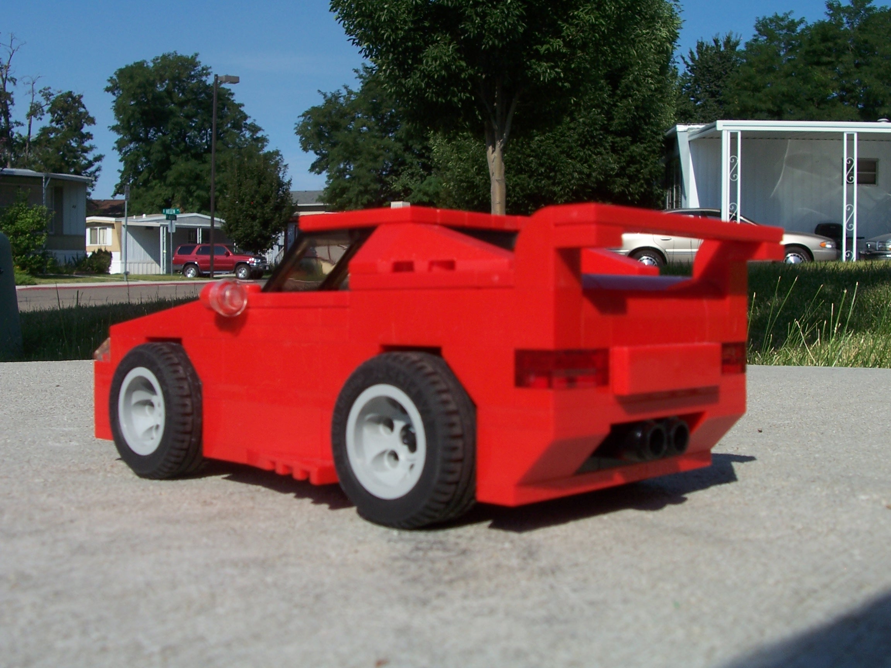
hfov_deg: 44.8
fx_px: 1081
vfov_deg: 34.3
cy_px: 334
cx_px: 446
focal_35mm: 42
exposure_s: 1/500
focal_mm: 7.2
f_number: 5.6
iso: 80
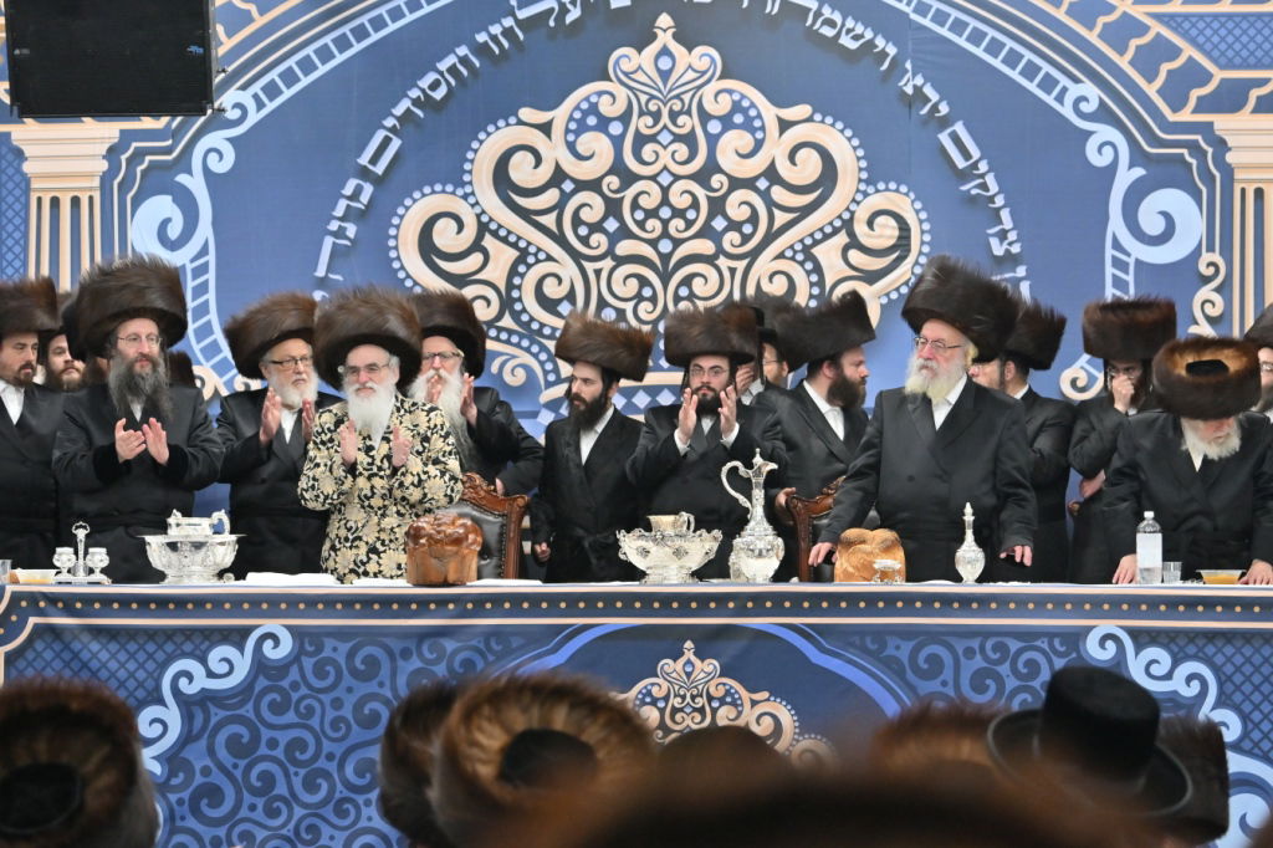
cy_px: 424
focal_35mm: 105
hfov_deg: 19.5
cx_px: 636
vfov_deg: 13.0
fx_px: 3712
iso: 1000
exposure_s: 1/320
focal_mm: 70
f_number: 4
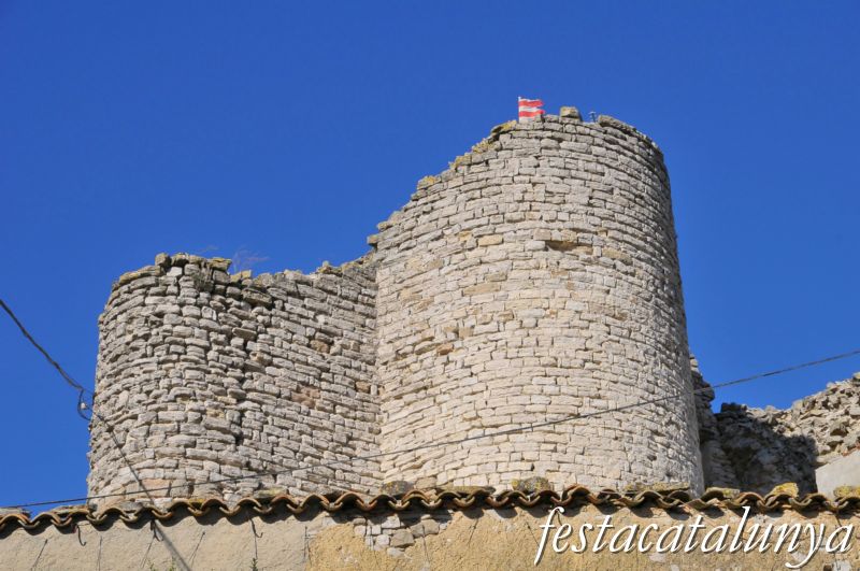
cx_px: 430
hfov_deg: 20.9
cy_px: 286
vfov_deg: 14.0
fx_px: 2326
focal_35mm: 98
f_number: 11
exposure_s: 1/500
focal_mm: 65
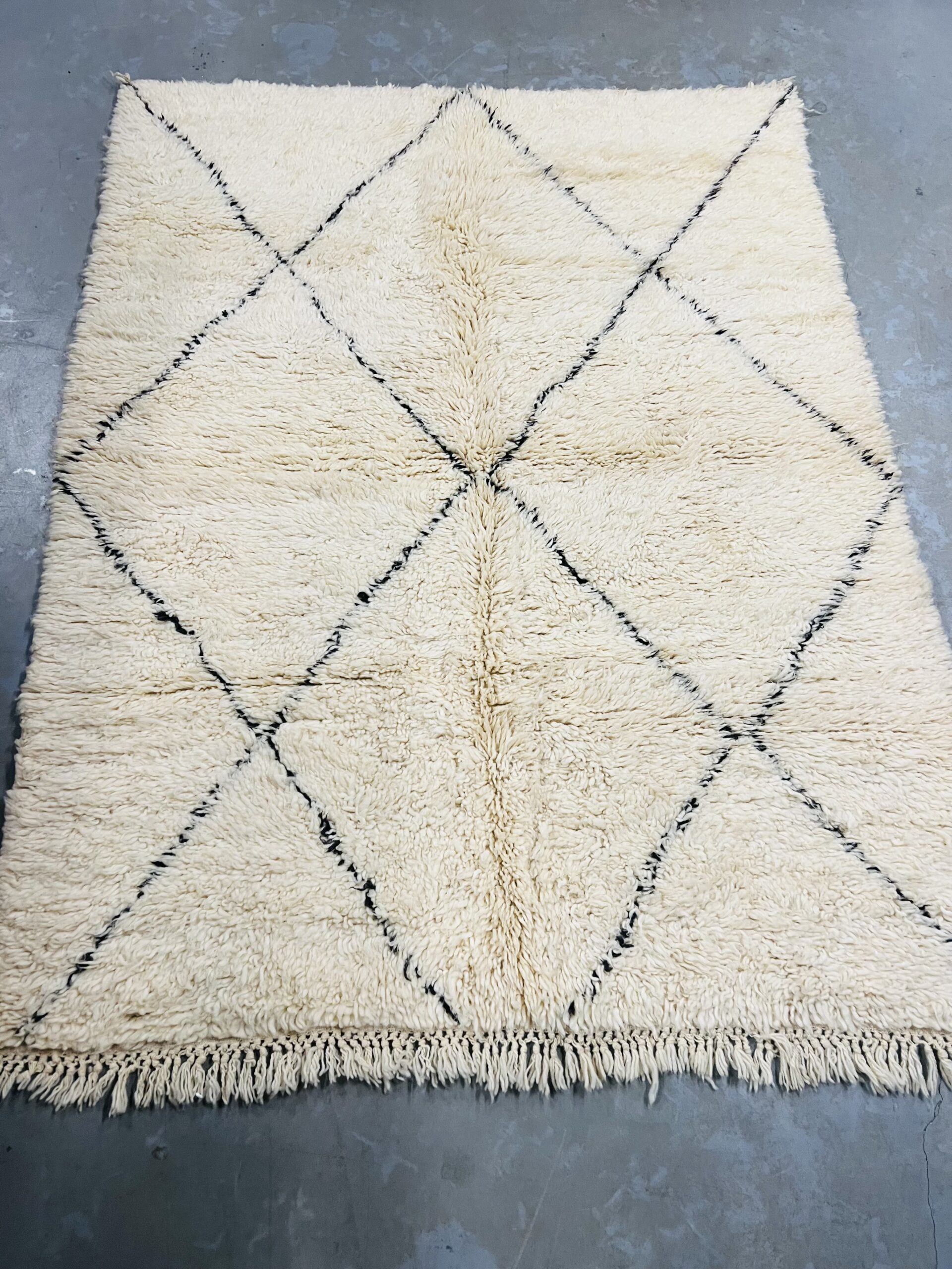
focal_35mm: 26
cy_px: 634
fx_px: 953
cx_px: 476
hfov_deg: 53.1
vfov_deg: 67.3
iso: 80
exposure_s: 1/50
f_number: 1.5
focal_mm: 5.7
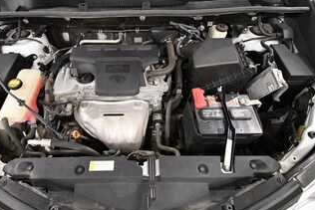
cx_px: 141
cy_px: 110
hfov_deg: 86.6
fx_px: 166
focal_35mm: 19
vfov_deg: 64.6
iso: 2200
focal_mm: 10
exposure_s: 1/125
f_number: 4.5
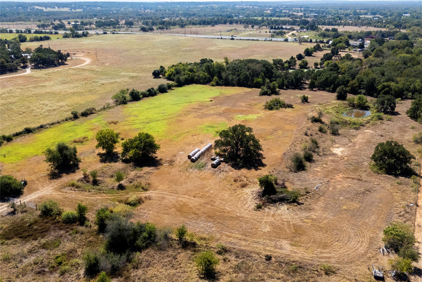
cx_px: 211
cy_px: 141
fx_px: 258
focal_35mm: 22
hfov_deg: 78.6
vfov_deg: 57.3
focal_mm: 22
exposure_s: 1/30
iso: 200
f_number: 7.1
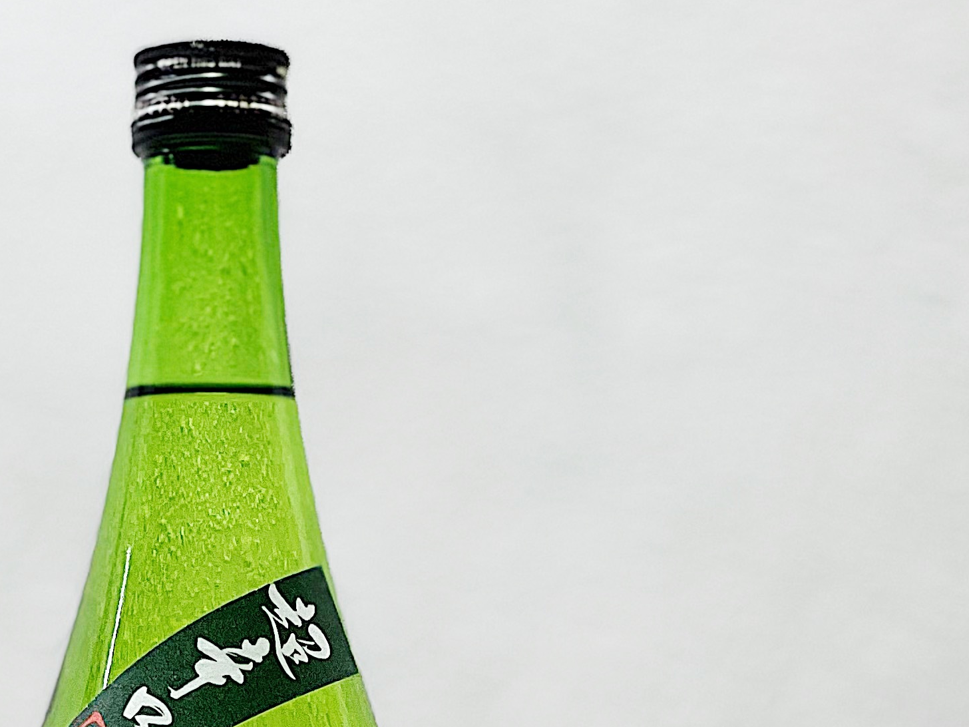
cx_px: 194
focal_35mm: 144
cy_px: 875
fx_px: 4031
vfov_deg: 10.1
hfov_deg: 13.6
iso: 64
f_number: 2
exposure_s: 1/100
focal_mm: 6
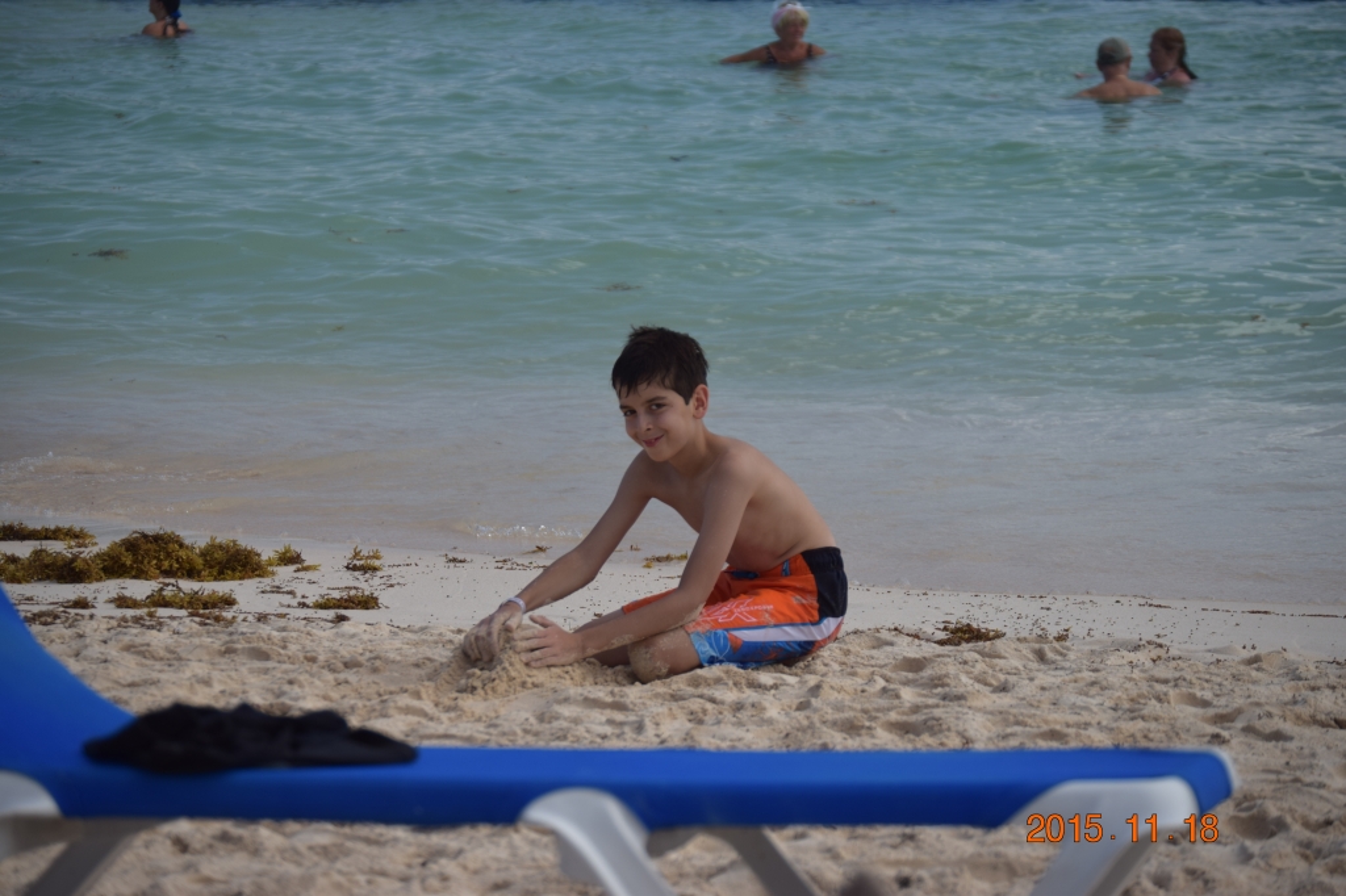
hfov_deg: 14.4
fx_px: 5326
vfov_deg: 9.6
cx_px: 673
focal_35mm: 142
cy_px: 448
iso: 200
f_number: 4.5
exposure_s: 1/1000
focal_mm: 95
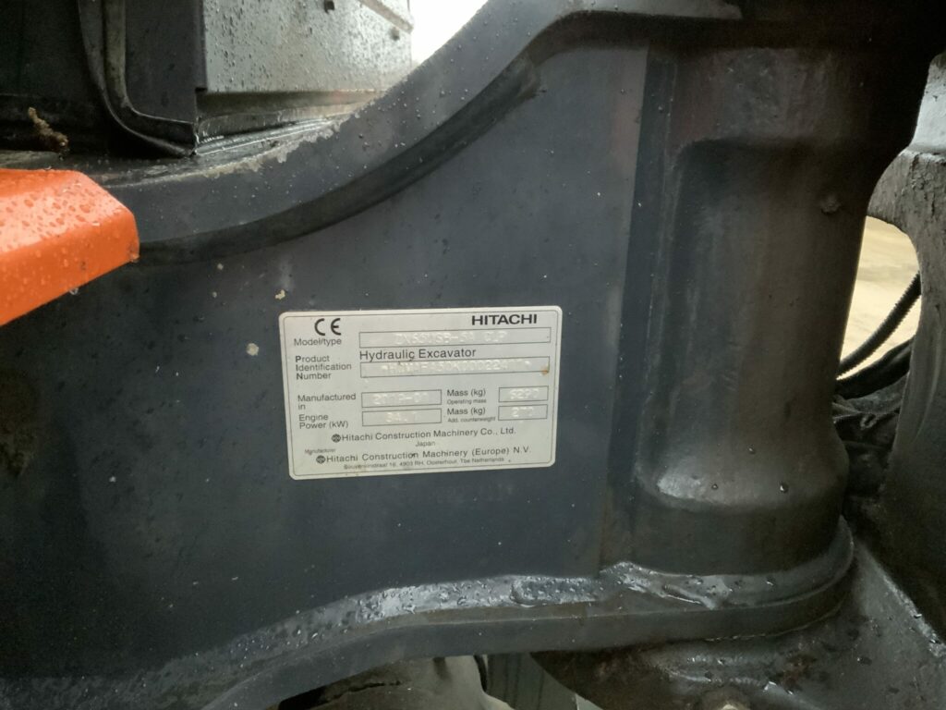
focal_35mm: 29
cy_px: 355
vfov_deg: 48.2
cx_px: 473
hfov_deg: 61.7
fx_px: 793
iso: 640
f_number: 1.8
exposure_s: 1/29
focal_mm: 3
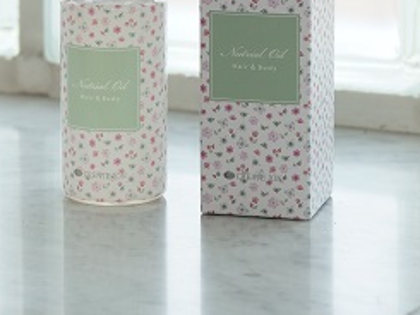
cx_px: 68
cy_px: 37
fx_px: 3423
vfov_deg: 5.3
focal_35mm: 282
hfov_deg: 7.0
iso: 250
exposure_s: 1/160
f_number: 4
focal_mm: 61
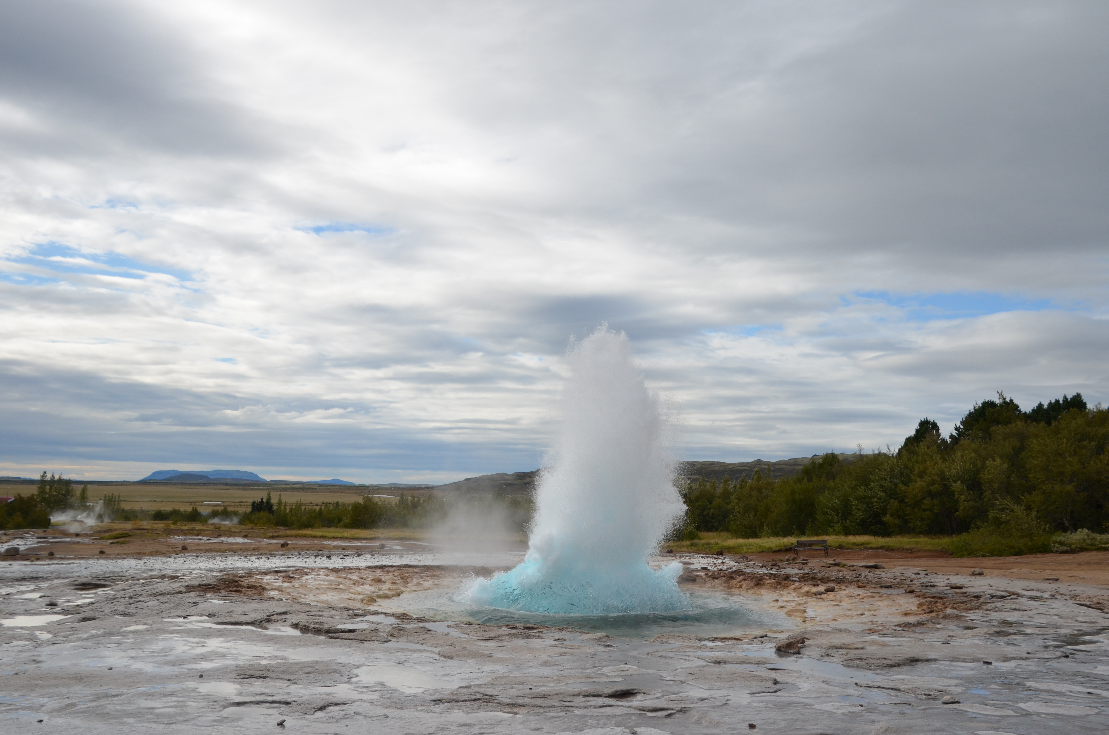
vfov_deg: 36.7
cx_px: 554
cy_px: 368
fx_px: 1107
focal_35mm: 36
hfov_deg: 53.2
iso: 400
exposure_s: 1/2000
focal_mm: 24
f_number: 7.1
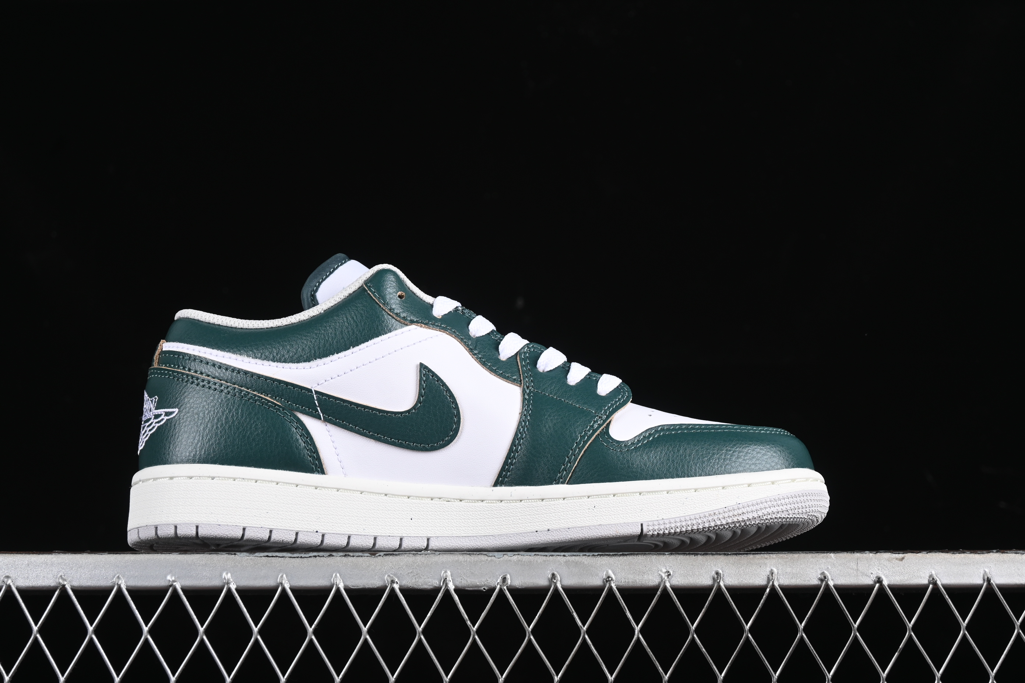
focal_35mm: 70
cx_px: 512
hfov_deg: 28.6
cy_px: 342
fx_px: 2007
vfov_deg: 19.3
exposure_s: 1/160
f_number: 7.1
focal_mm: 47
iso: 160
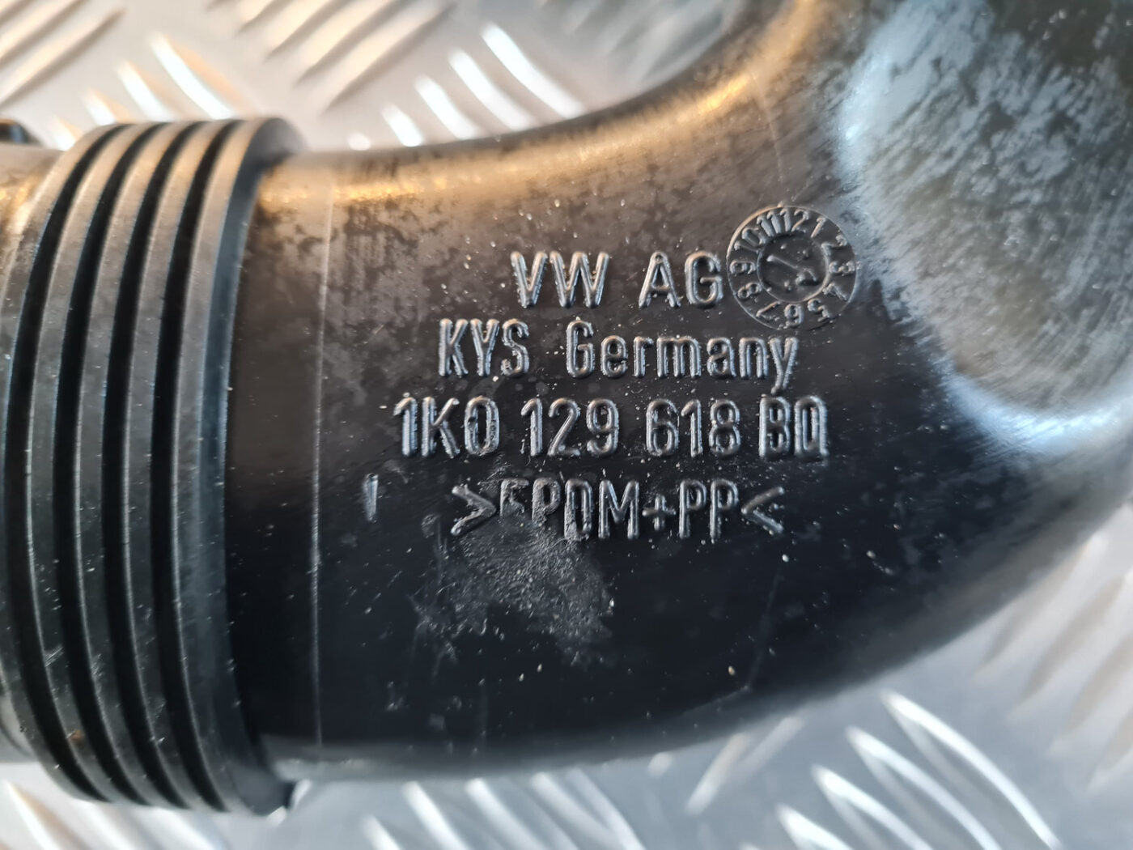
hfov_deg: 67.3
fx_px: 851
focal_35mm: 26
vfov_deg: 53.1
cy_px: 425
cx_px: 566
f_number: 1.8
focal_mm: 5.4
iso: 640
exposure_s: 1/33
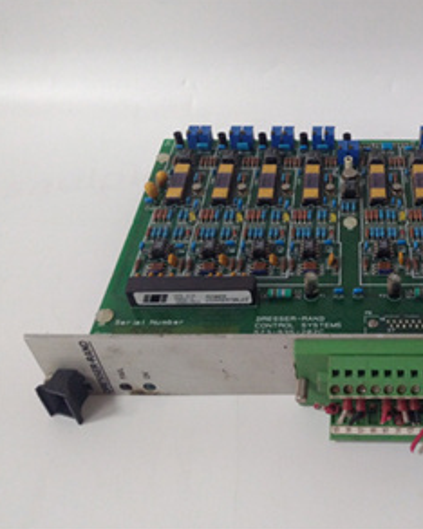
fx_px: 564
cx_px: 352
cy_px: 262
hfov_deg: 39.1
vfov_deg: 50.3
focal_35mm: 36
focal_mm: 3.79
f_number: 2
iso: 432
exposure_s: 1/33
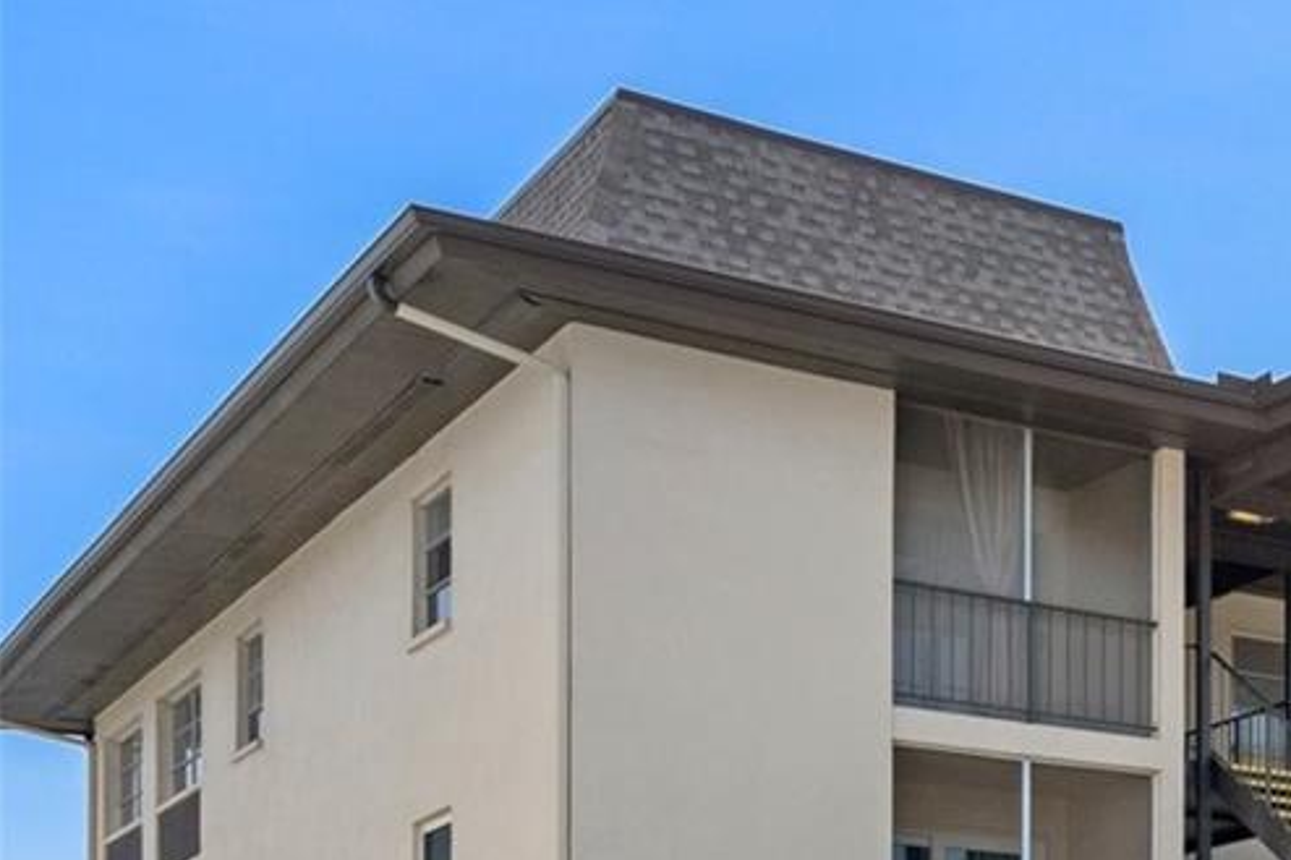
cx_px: 2088
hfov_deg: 22.5
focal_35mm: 68
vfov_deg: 19.9
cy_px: 630
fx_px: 2438
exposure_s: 1/640
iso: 320
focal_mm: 21
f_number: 8
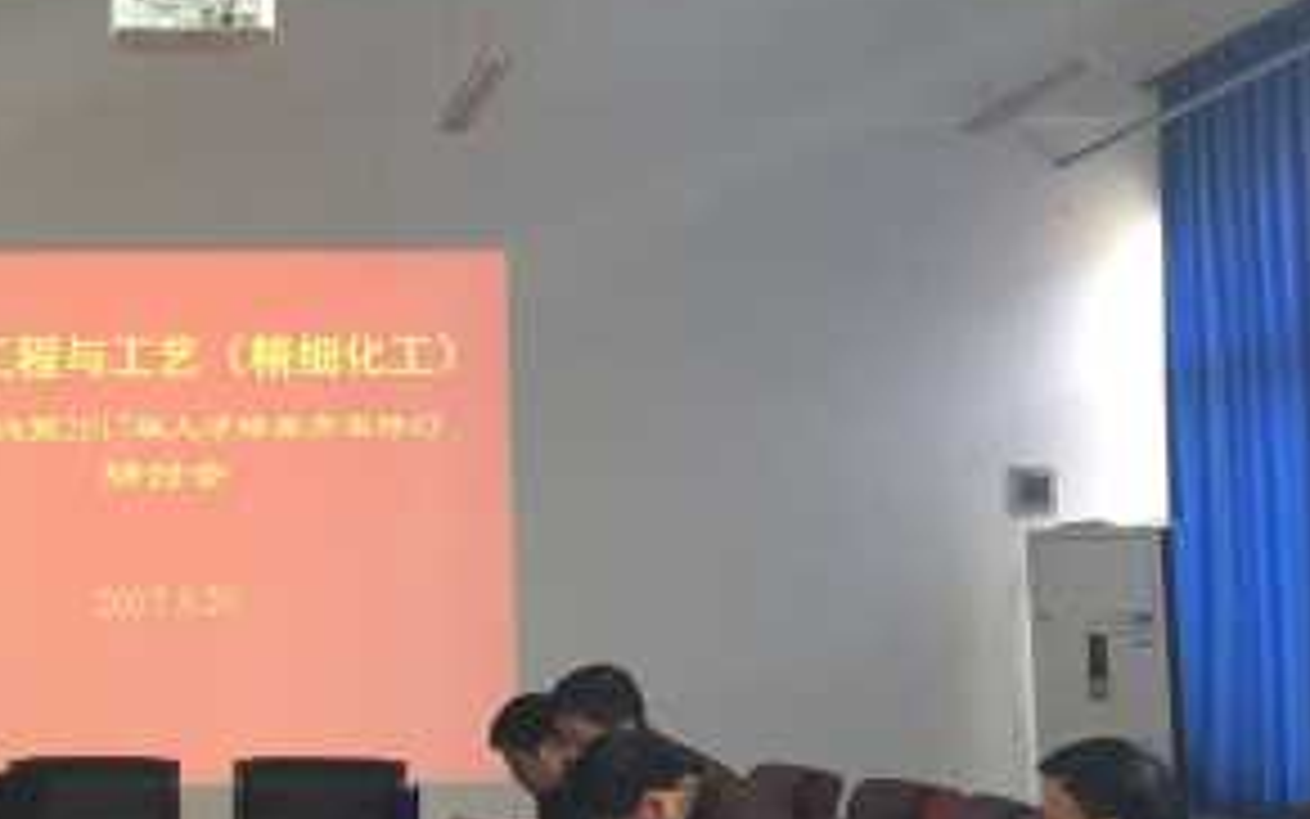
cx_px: 216
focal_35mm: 76
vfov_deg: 17.1
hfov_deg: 26.5
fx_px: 2714
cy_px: 288
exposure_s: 1/33
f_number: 2.2
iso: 64
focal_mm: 4.15
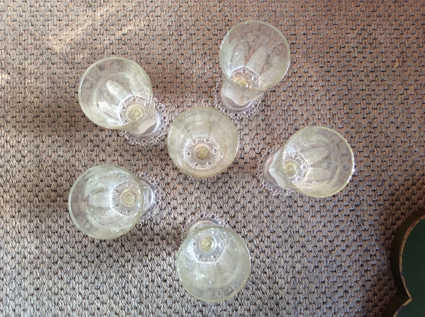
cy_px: 158
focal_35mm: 32
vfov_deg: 44.1
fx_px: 392
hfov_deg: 56.9
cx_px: 212
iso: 40
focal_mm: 3.3
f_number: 2.4
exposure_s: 1/25
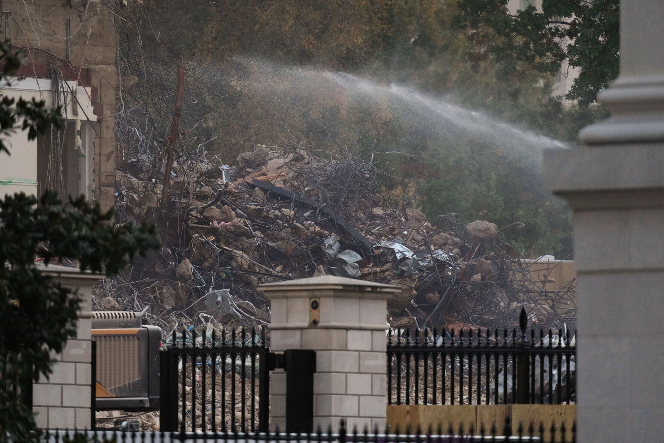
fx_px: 11065
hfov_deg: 3.4
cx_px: 332
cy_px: 222
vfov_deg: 2.3
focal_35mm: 600
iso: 3200
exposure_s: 1/500
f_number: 6.3
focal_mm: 600
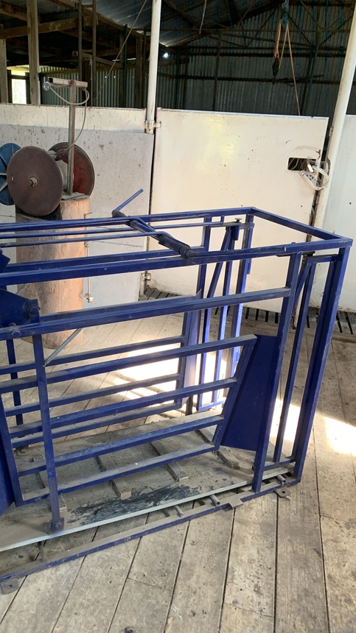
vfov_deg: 66.1
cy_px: 311
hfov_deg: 39.7
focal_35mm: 29
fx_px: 487
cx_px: 123
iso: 160
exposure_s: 1/60
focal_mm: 4.25
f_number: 1.8
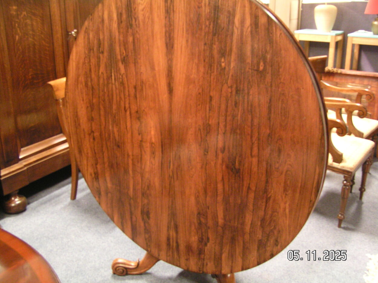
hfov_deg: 63.4
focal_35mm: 28
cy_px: 142
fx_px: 306
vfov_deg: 49.8
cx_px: 189
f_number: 2.8
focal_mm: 4.4
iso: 200
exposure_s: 1/2
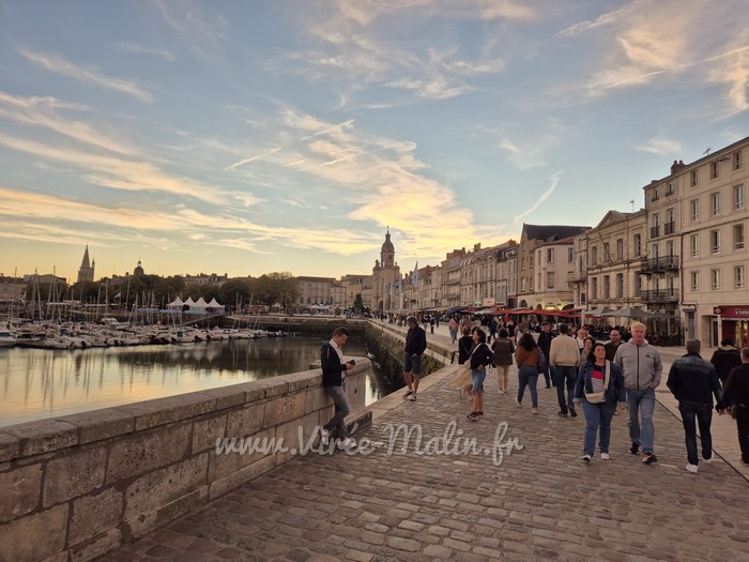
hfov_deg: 73.9
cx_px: 374
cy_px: 281
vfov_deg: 58.9
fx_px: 498
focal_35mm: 23
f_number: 1.8
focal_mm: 5.4
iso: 25
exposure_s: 1/182
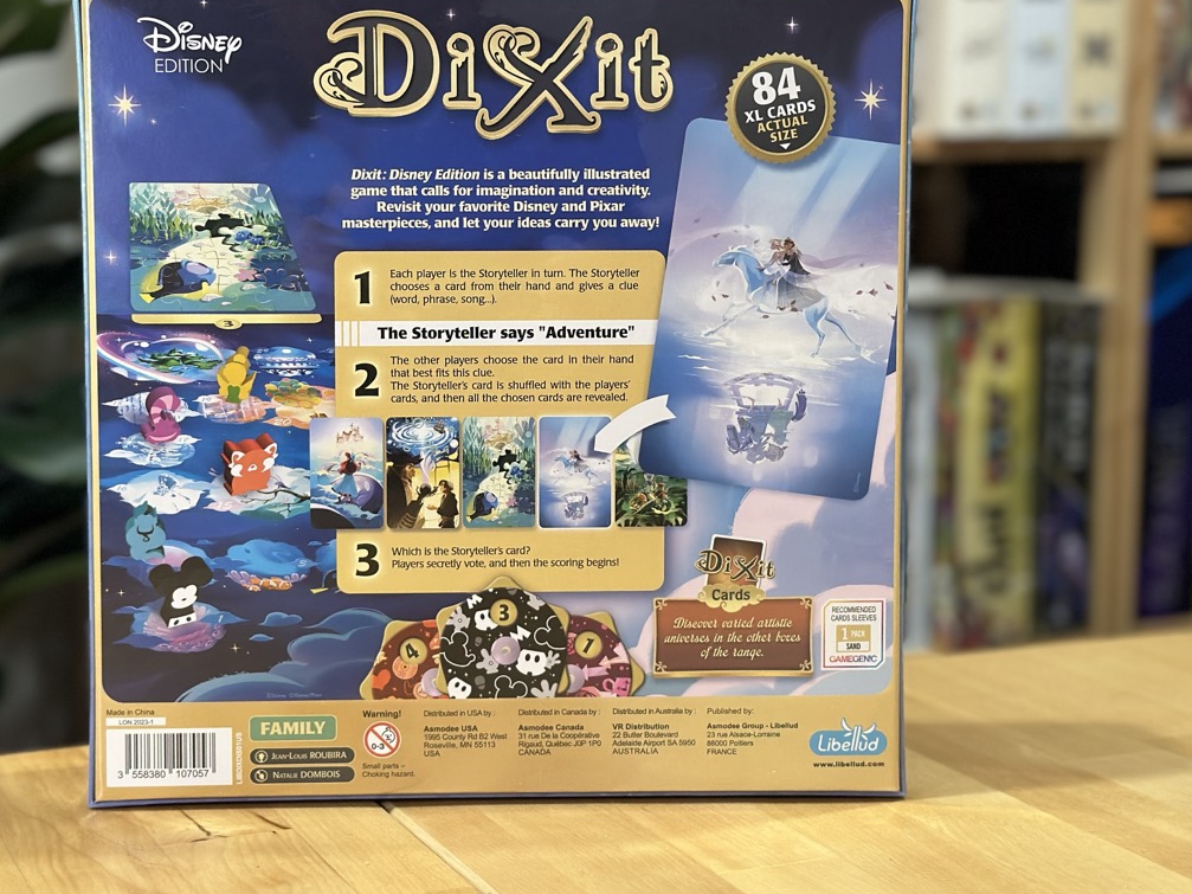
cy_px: 385
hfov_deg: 31.6
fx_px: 2100
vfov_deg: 24.0
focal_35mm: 61
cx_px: 483
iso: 200
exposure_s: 1/50
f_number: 1.78
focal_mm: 6.86
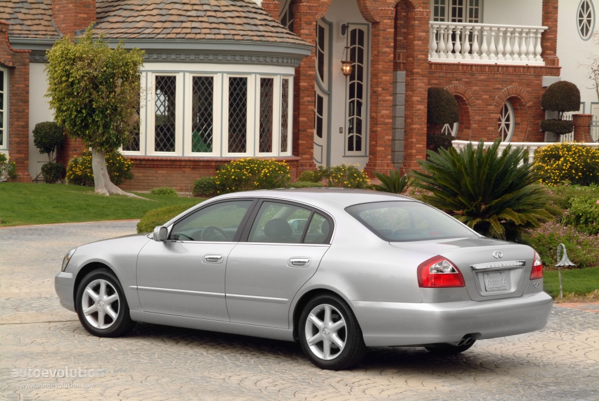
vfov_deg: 13.1
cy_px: 200
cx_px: 300
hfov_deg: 19.4
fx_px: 1749
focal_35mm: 105
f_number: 16
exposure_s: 1/15
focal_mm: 70
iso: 100
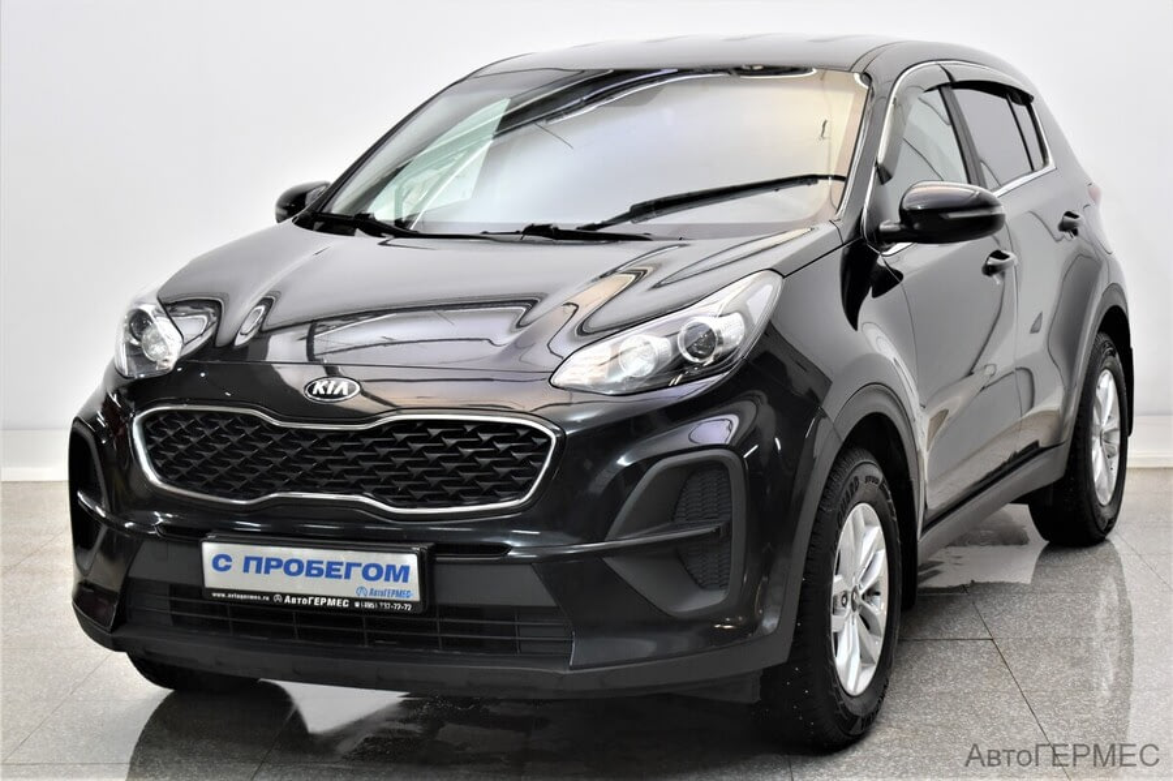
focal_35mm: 69
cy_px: 390
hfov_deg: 29.3
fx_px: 2247
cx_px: 586
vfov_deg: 19.7
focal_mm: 46
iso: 900
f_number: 5.3
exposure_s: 1/50
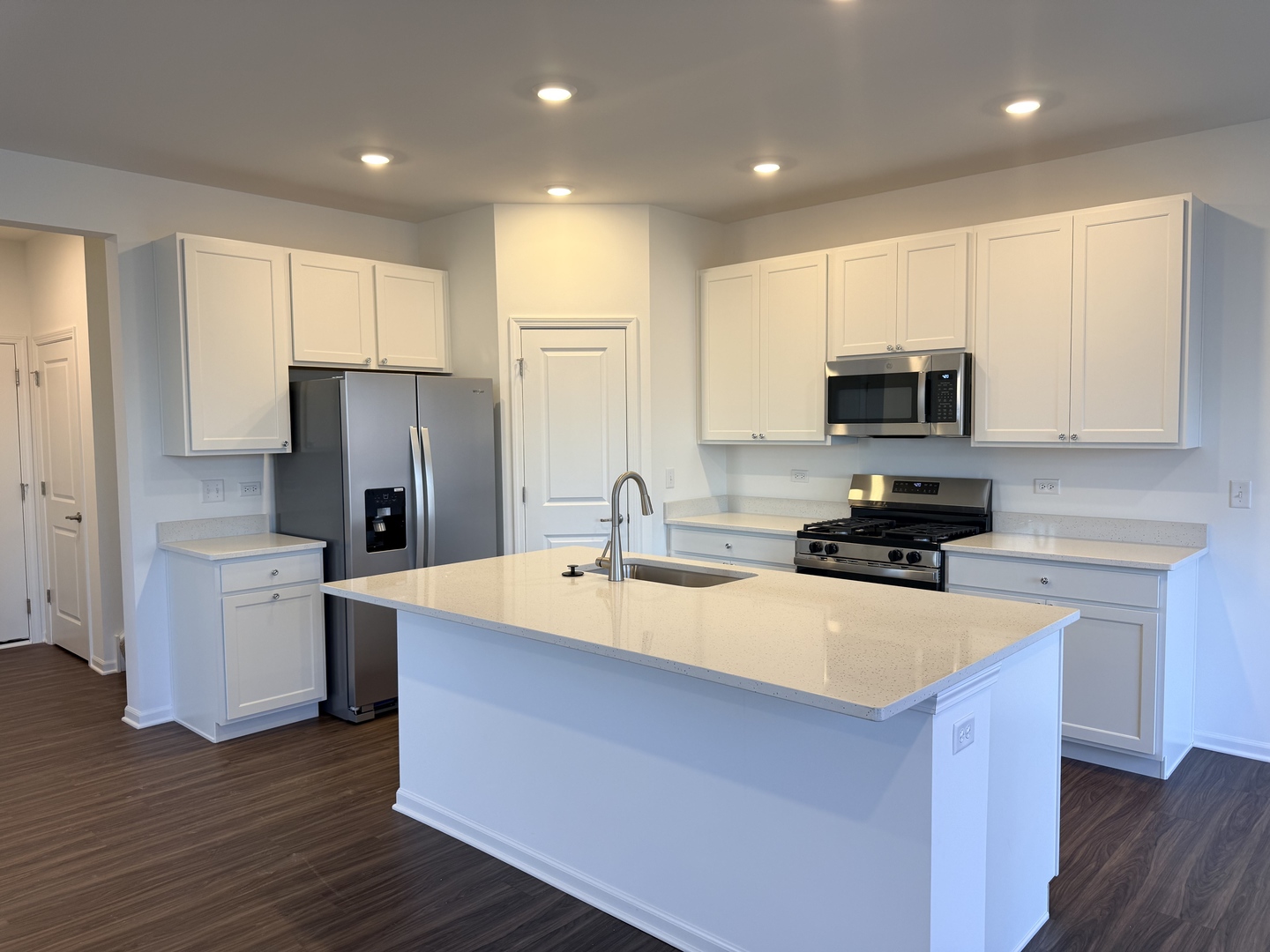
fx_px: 881
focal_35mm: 24
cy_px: 476
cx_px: 635
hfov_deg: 71.6
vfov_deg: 56.8
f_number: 1.78
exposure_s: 1/120
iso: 80
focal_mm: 6.76
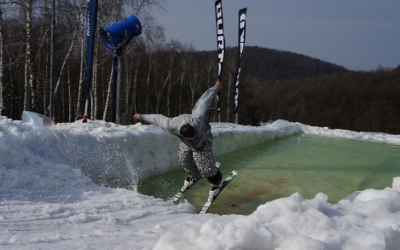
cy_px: 126
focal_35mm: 49
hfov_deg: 41.4
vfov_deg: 26.6
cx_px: 202
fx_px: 529
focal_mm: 31
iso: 200
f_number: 13
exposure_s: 1/500
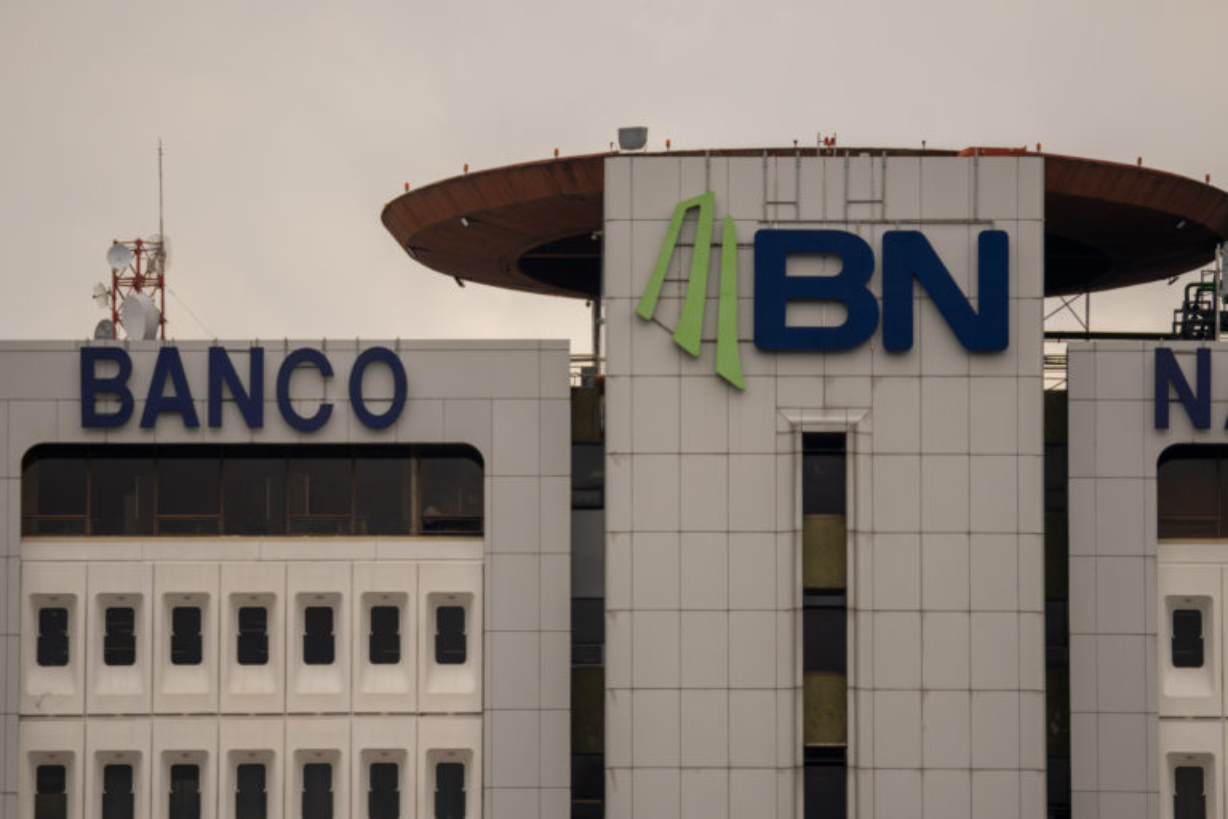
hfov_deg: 3.4
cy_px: 410
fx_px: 20465
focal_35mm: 600
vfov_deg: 2.3
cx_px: 614
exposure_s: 1/500
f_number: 6.3
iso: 125
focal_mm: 400
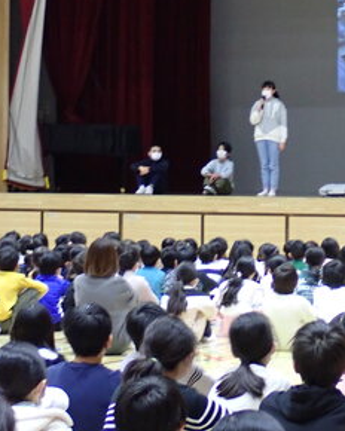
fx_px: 1953
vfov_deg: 12.6
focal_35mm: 153
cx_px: 299
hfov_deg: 10.1
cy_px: 169
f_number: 3.9
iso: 800
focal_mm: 12.7
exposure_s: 1/20
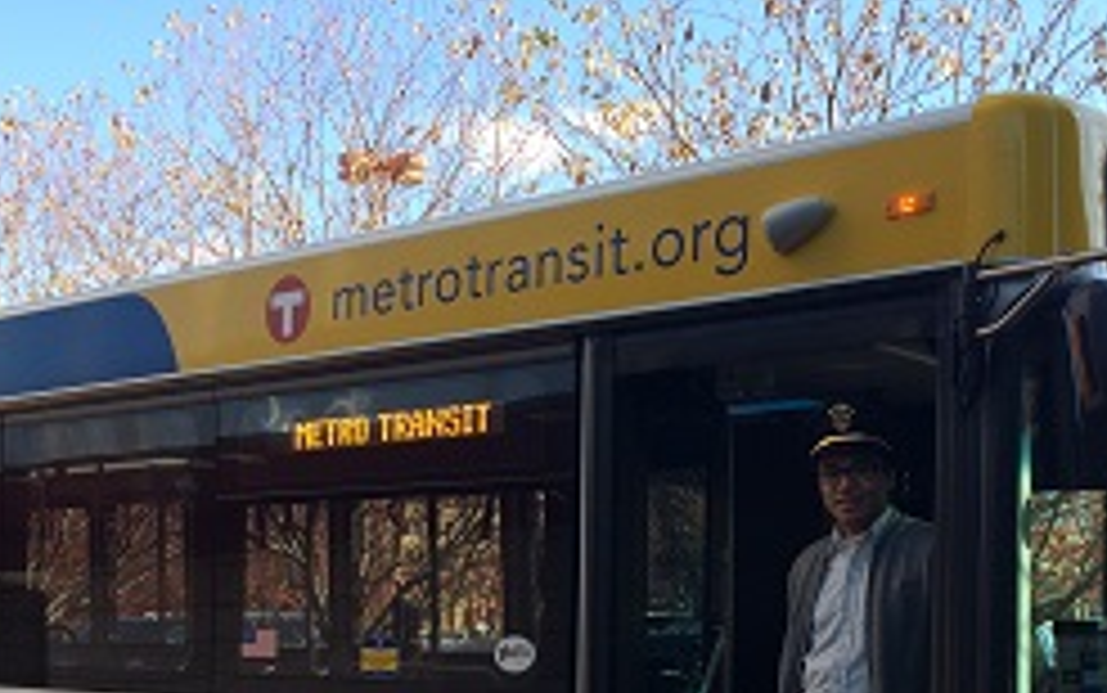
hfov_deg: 40.2
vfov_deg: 24.8
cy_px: 670
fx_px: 1509
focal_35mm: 50
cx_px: 630
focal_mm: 4.15
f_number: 2.2
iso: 32
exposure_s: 1/562
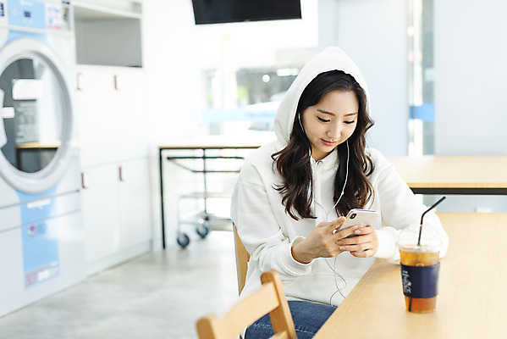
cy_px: 170
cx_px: 254
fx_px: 704
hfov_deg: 39.6
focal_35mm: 50
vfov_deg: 27.0
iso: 500
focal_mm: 50
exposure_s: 1/320
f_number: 2.8
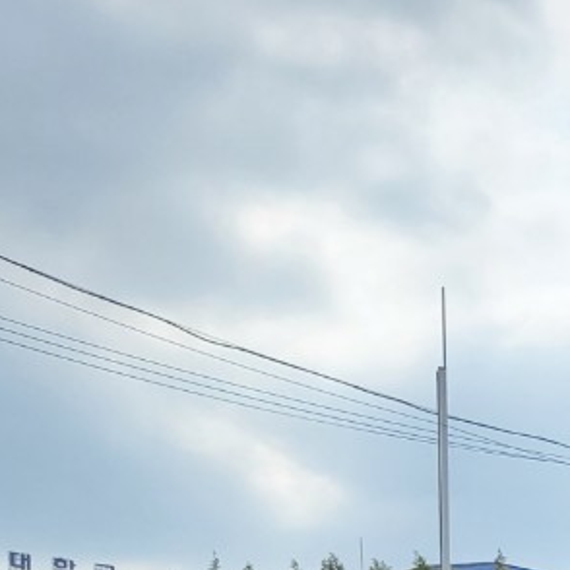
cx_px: 927
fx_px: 1863
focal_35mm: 100
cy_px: 863
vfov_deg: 15.9
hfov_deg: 15.6
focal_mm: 4.25
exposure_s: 1/3333
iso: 50
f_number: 1.8
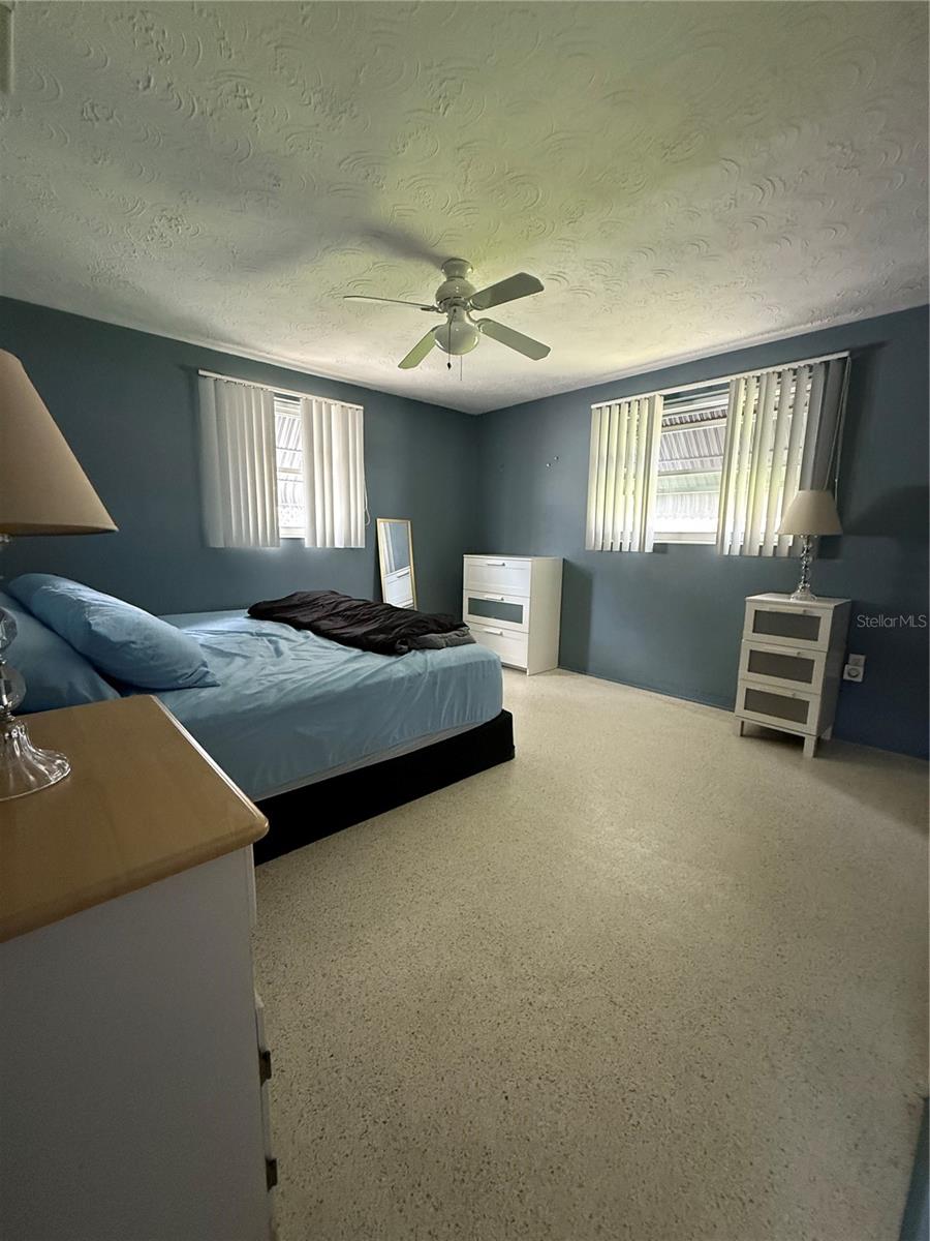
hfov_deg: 85.7
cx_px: 465
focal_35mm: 14
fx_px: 502
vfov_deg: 102.1
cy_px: 620
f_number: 2.2
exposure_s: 1/60
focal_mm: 2.22
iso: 800
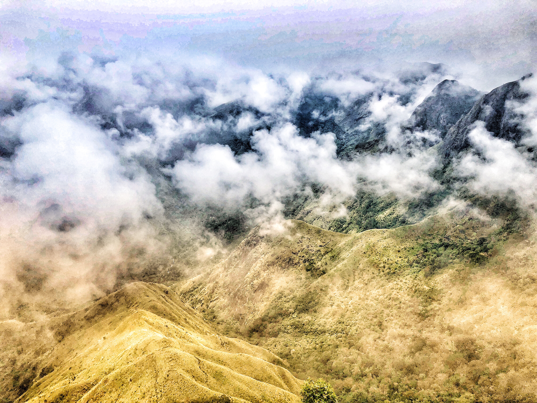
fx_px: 434
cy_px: 202
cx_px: 268
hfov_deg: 63.4
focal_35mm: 28
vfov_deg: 49.7
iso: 20
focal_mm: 3.99
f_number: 1.8
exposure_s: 1/3690
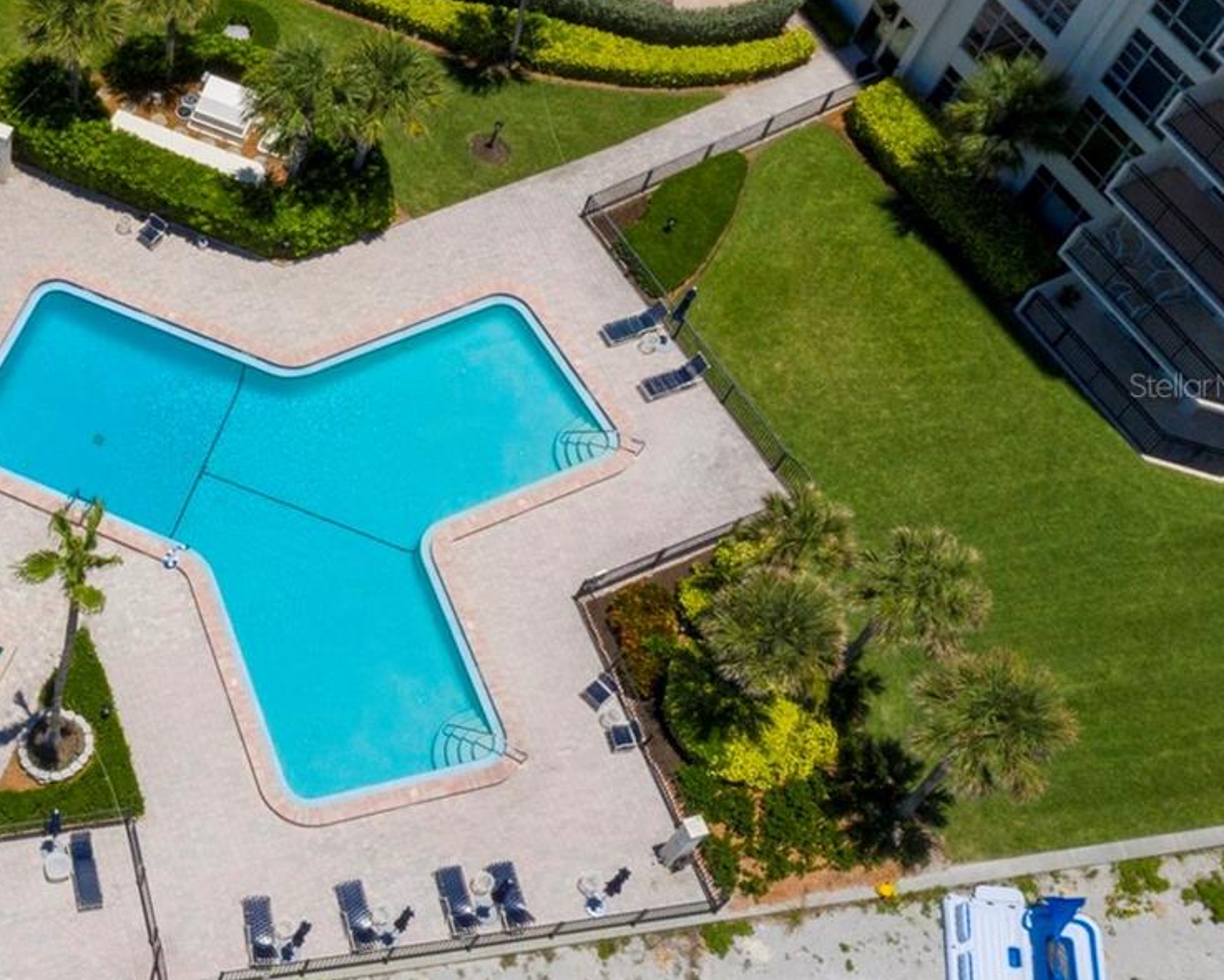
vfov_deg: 26.6
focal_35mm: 57
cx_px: -51
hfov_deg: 30.3
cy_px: 385
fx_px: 2065
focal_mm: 10.26
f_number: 11
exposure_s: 1/500
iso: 200
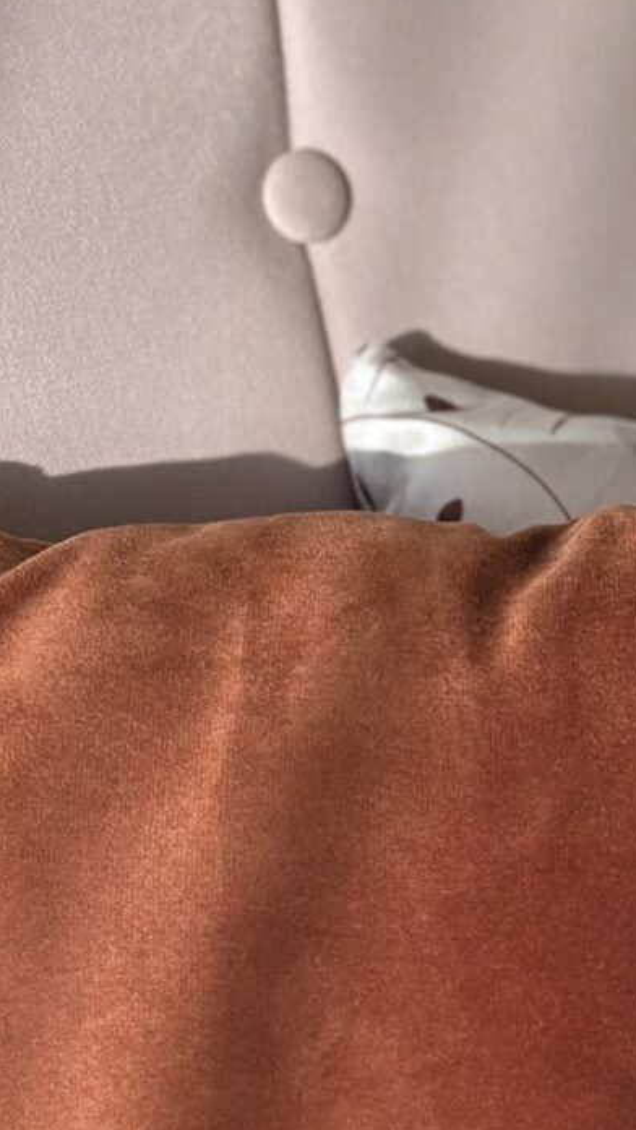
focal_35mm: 192
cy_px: 266
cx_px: 1113
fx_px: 5757
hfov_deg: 6.2
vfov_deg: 11.2
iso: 80
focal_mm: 6.86
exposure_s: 1/100
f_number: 1.78
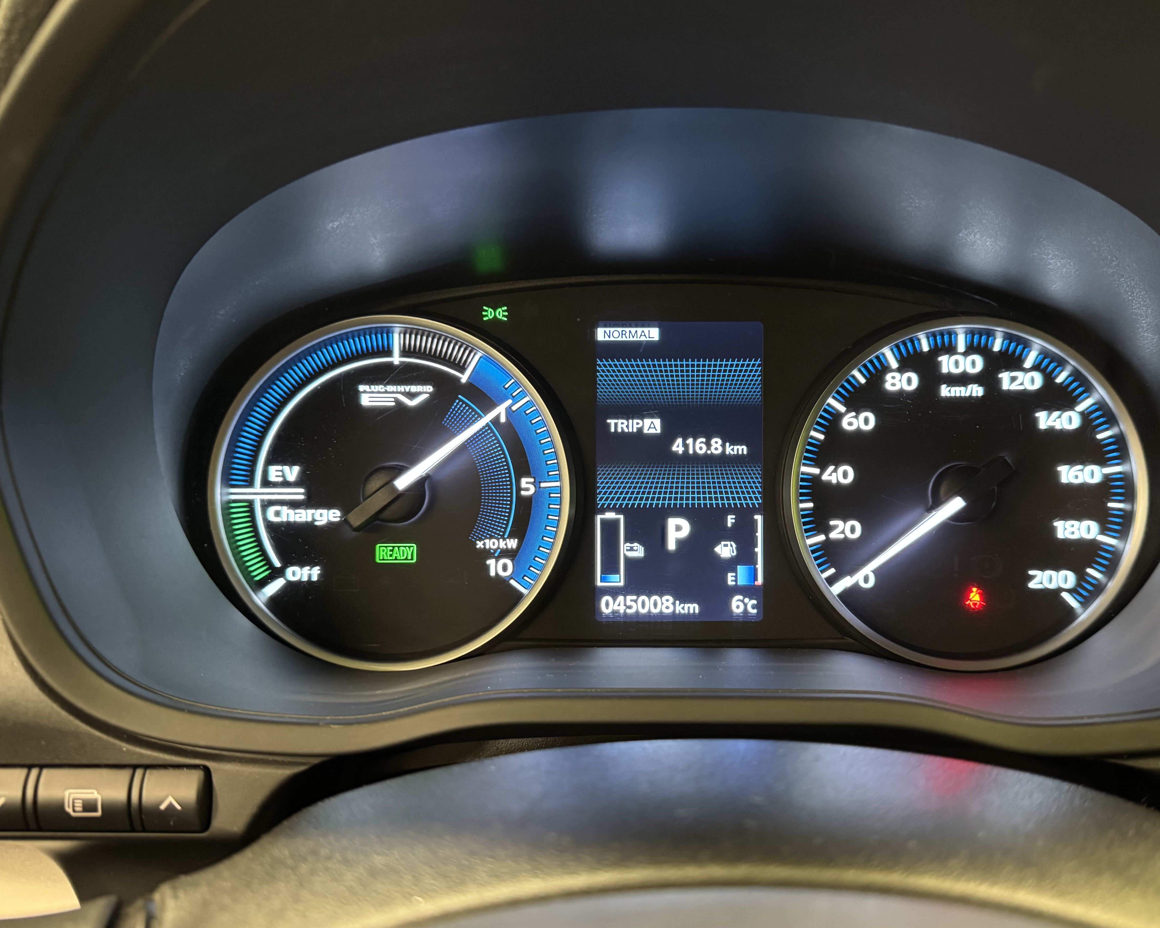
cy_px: 495
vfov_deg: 51.5
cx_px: 657
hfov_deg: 62.0
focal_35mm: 28
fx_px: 961
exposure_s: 1/33
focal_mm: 6.76
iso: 640
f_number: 1.78
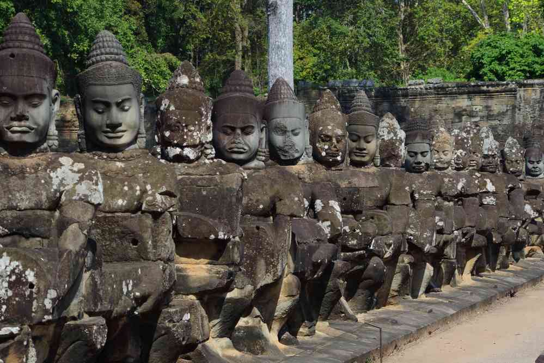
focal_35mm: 132
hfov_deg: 15.5
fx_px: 1995
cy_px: 182
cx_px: 272
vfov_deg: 10.4
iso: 200
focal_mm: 87.5
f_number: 8
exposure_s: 1/125
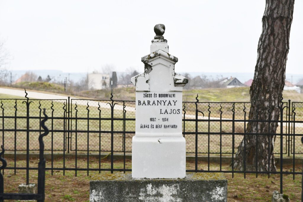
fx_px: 631
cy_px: 101
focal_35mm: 75
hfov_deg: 27.0
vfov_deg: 18.2
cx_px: 152
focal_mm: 50
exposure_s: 1/250
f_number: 5.6
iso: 220
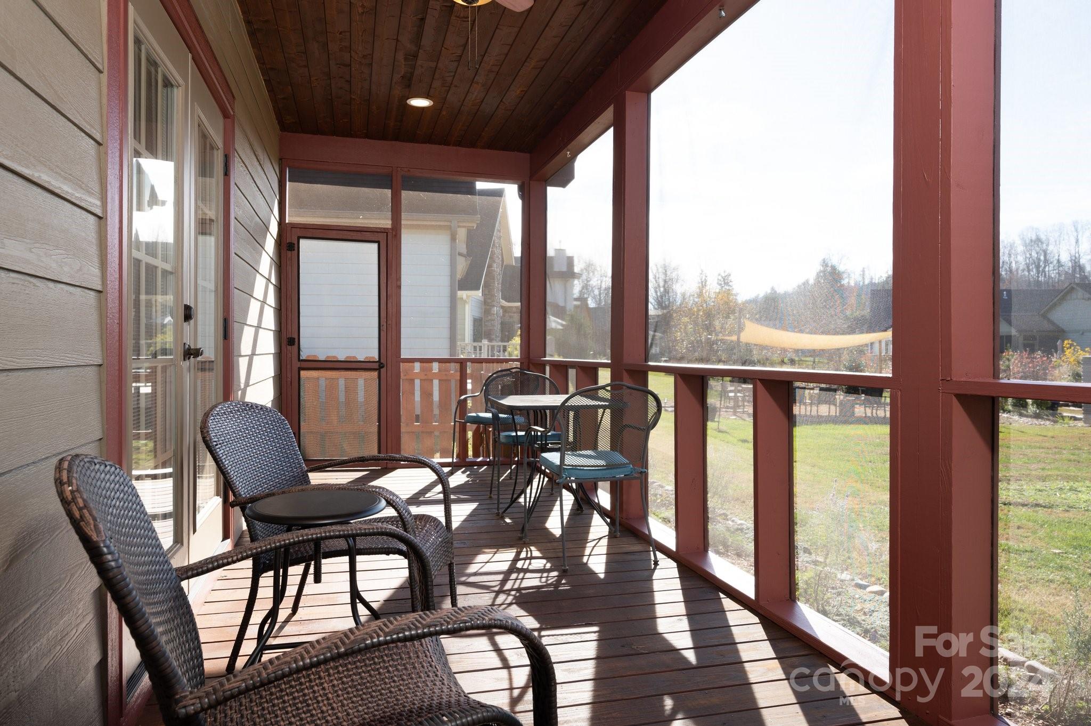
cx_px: 546
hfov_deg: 77.4
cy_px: 363
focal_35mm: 22
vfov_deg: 56.1
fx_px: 681
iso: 200
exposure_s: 1/200
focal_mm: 22.5
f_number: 8
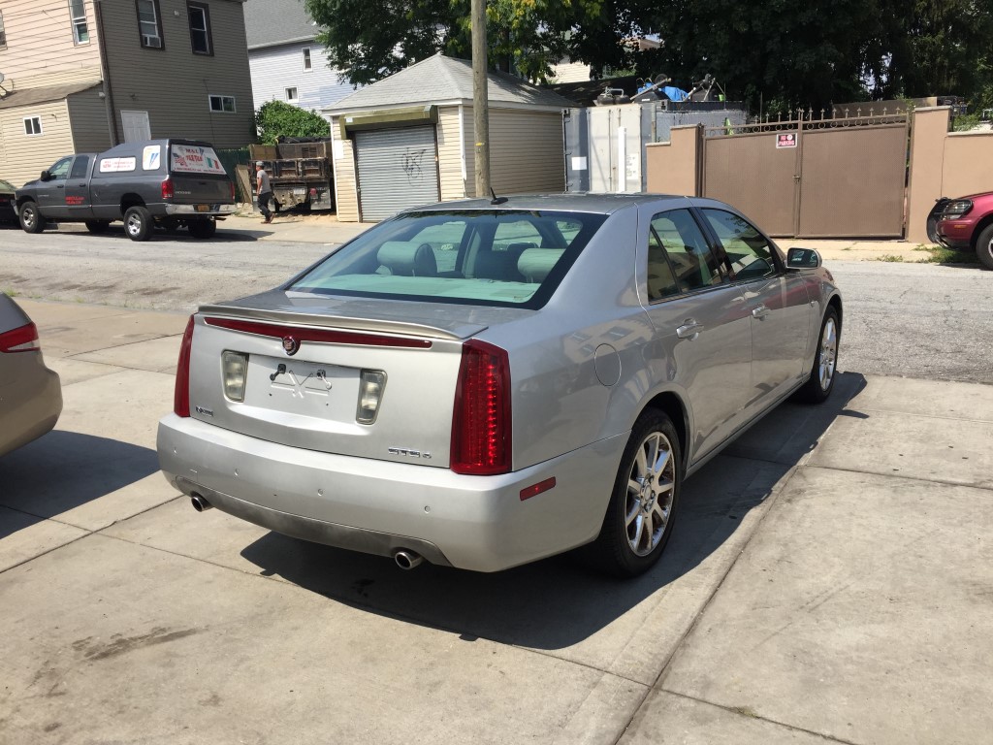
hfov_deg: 61.7
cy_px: 372
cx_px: 496
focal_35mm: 29
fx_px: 832
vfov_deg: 48.2
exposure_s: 1/1980
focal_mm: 4.15
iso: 32
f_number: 2.2
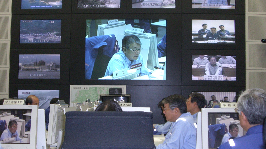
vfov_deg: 23.0
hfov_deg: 39.9
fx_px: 367
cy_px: 80
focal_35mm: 52
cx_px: 132
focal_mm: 7.6
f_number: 3
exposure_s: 1/60
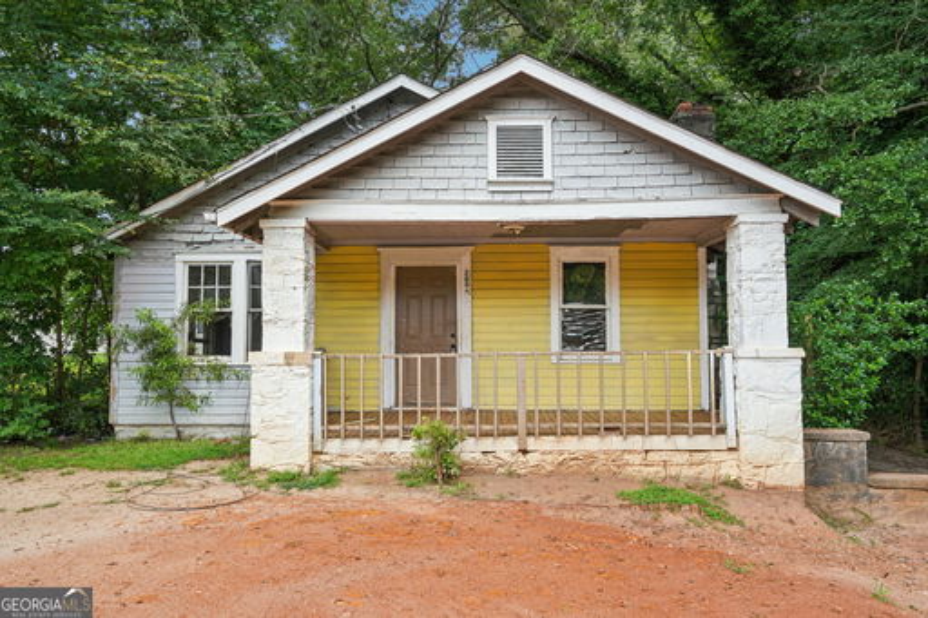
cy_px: 309
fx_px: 644
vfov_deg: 51.3
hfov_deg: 71.5
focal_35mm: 25
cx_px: 464
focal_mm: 25
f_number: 8
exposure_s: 1/30
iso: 100
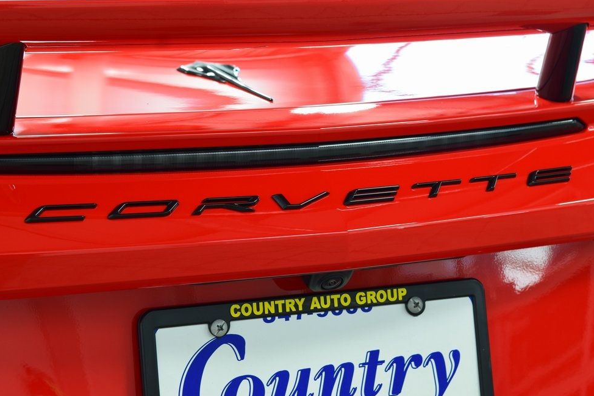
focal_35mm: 82
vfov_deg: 16.7
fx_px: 1353
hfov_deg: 24.8
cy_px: 197
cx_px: 301
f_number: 6.3
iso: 560
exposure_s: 1/15
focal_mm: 52
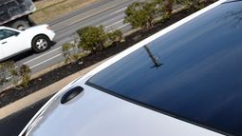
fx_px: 455
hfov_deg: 27.0
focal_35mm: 71
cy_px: 16
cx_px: 275
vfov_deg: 16.7
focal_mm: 18
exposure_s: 1/320
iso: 100
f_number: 9
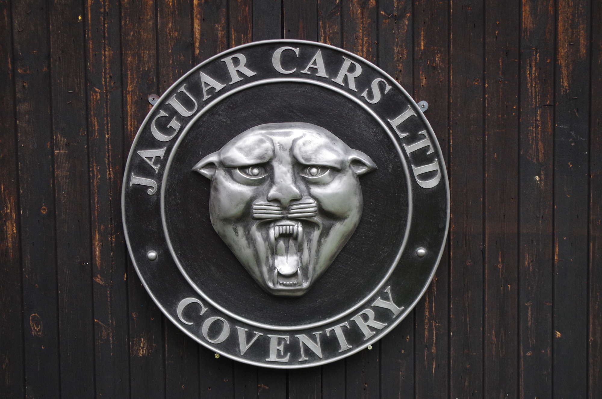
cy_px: 200
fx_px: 1001
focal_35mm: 60
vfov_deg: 22.5
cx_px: 301
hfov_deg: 33.5
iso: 1600
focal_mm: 40
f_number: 4.5
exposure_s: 1/80
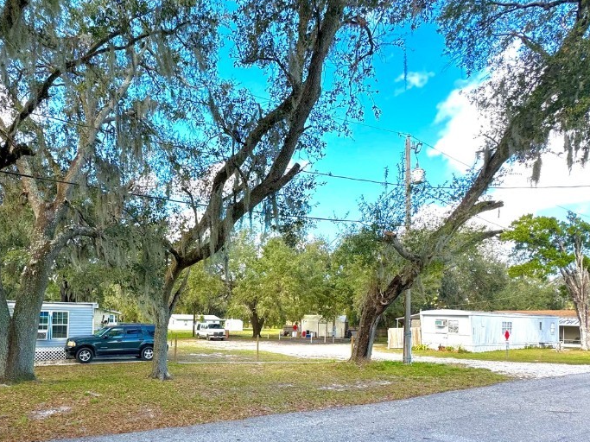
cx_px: 224
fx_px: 358
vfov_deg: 61.4
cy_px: 305
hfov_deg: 77.7
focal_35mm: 21
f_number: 2.2
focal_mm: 2.22
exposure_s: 1/273
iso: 40
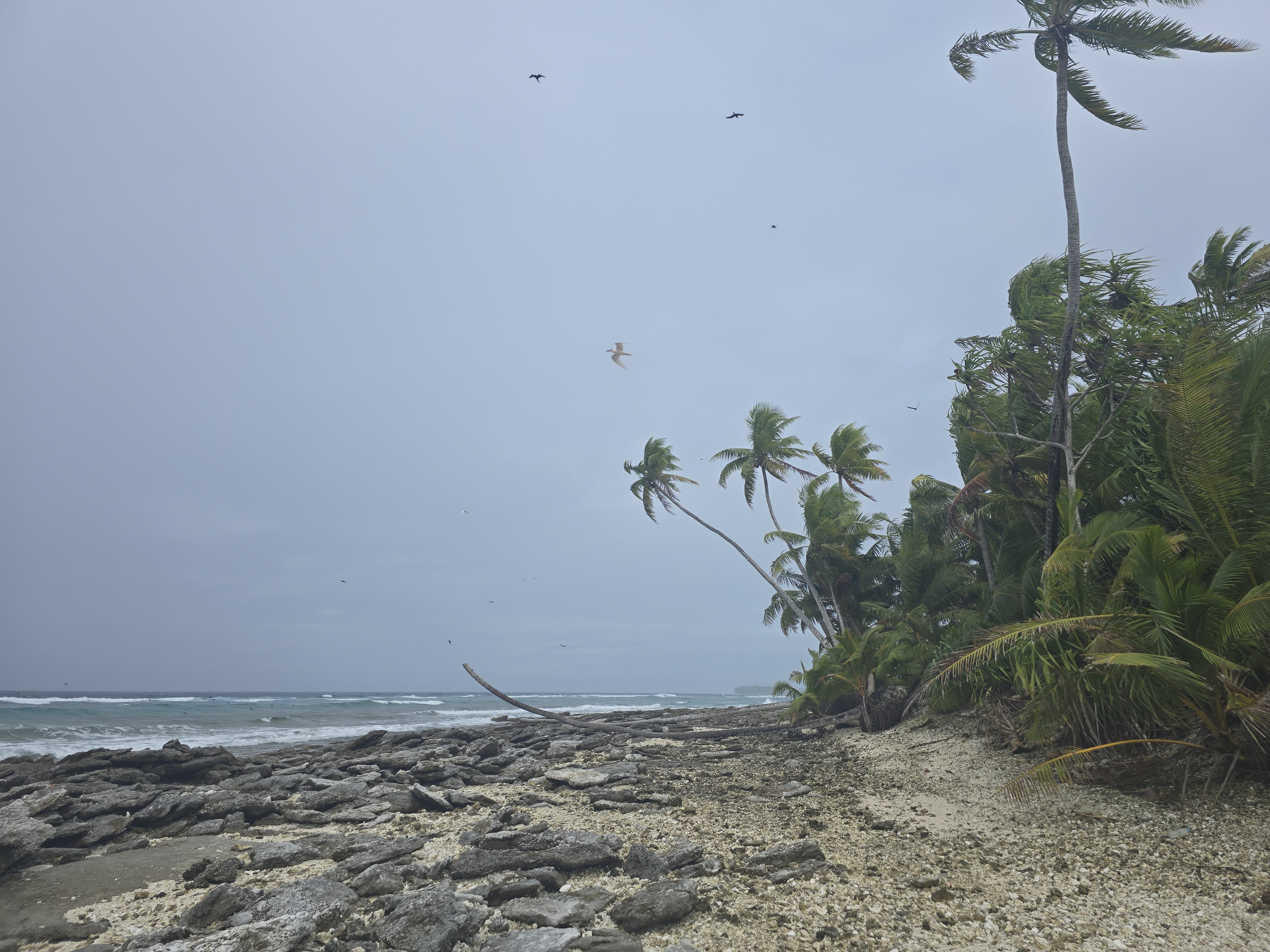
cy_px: 476
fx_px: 844
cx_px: 635
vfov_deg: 58.9
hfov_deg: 73.9
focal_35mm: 23
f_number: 1.7
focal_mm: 6.3
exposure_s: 1/1195
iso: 12
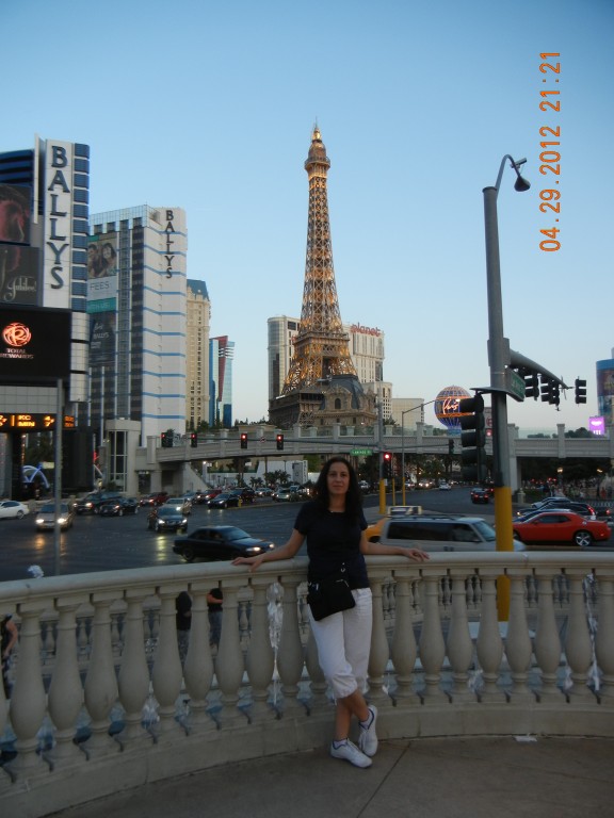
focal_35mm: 30
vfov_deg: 60.0
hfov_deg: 46.8
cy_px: 409
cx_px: 307
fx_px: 709
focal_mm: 5.4
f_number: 3.5
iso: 160
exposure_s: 1/72.8
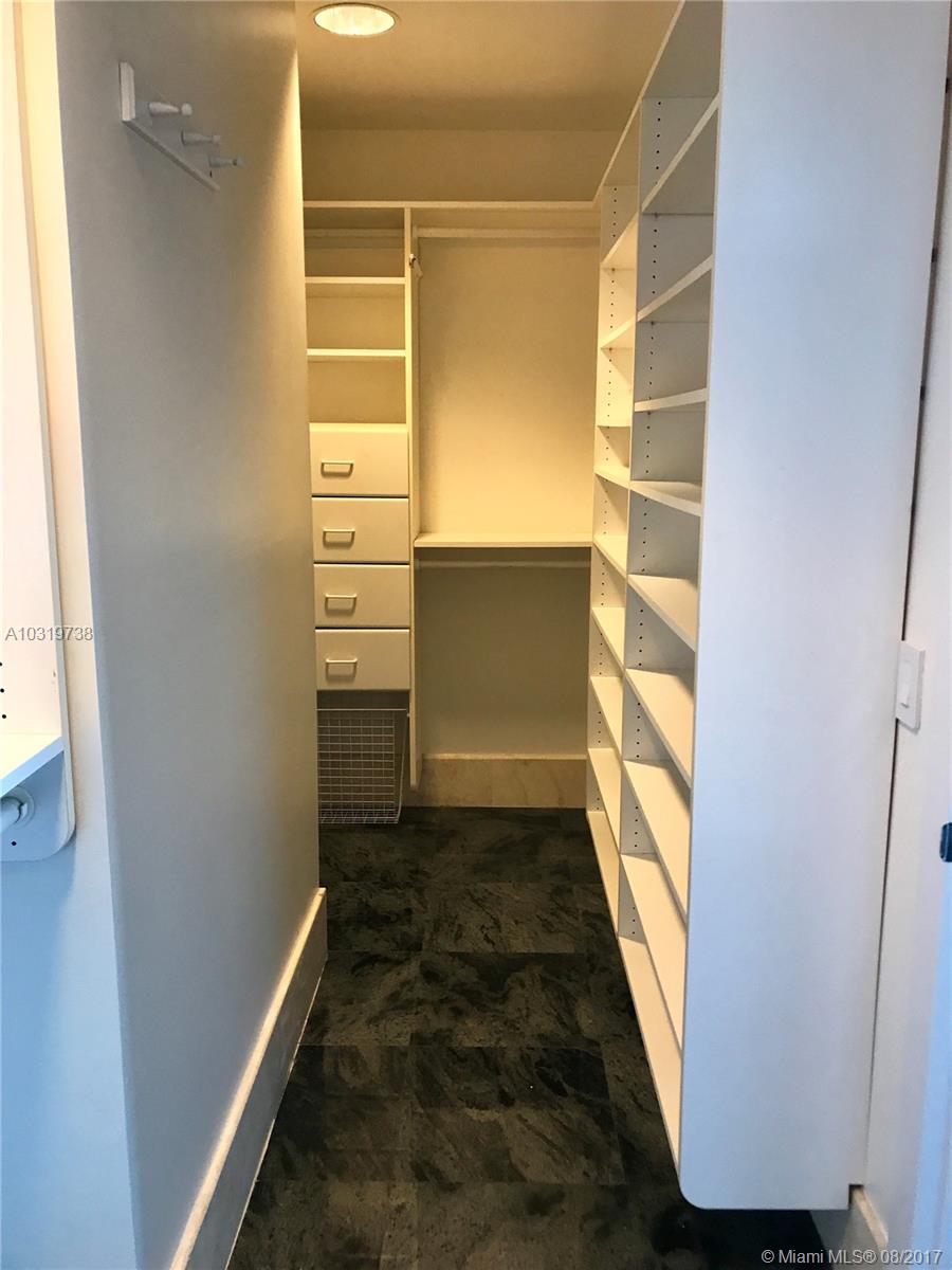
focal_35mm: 28
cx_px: 476
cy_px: 635
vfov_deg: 63.4
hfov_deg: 49.7
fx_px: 1027
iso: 32
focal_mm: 3.99
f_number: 1.8
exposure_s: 1/30
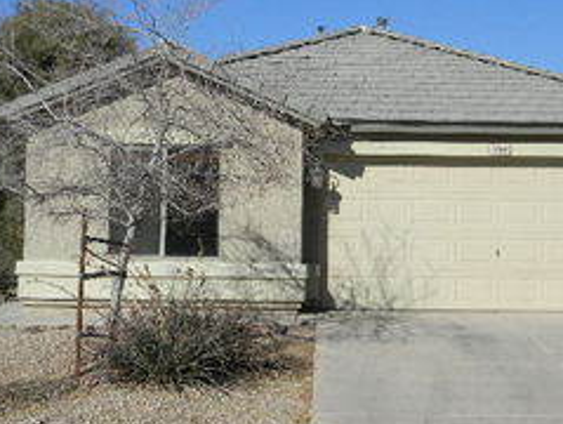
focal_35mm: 68
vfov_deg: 21.6
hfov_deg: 28.4
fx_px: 1108
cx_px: 370
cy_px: 134
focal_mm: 8.6
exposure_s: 1/492
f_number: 7.8
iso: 112
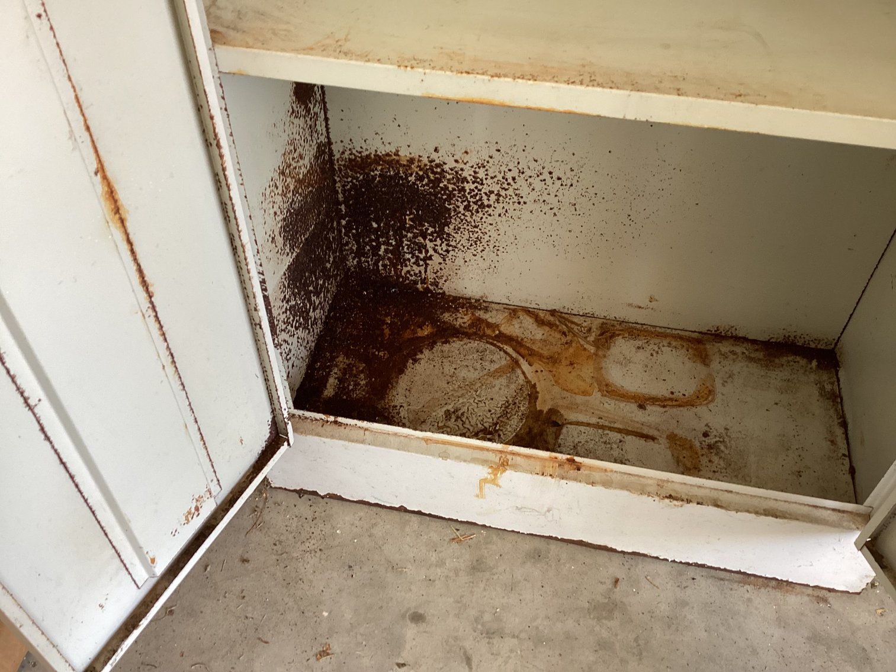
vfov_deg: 45.4
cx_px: 448
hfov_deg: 58.3
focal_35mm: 31
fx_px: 802
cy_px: 336
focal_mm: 3.3
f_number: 2.4
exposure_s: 1/60
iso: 80
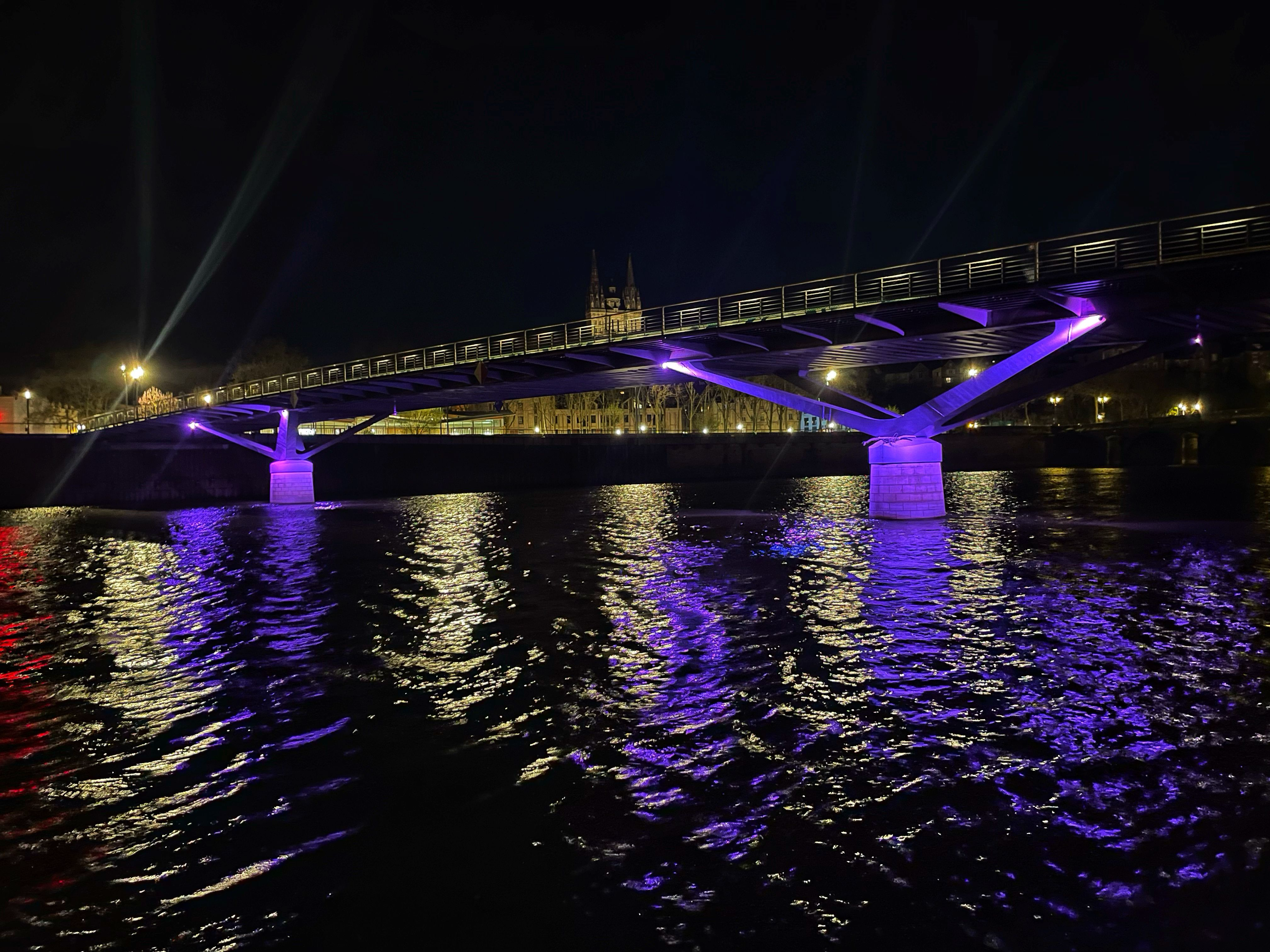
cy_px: 476
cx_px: 635
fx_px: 954
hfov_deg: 67.3
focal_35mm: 26
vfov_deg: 53.1
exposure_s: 1/10
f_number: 1.6
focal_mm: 4.2
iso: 500
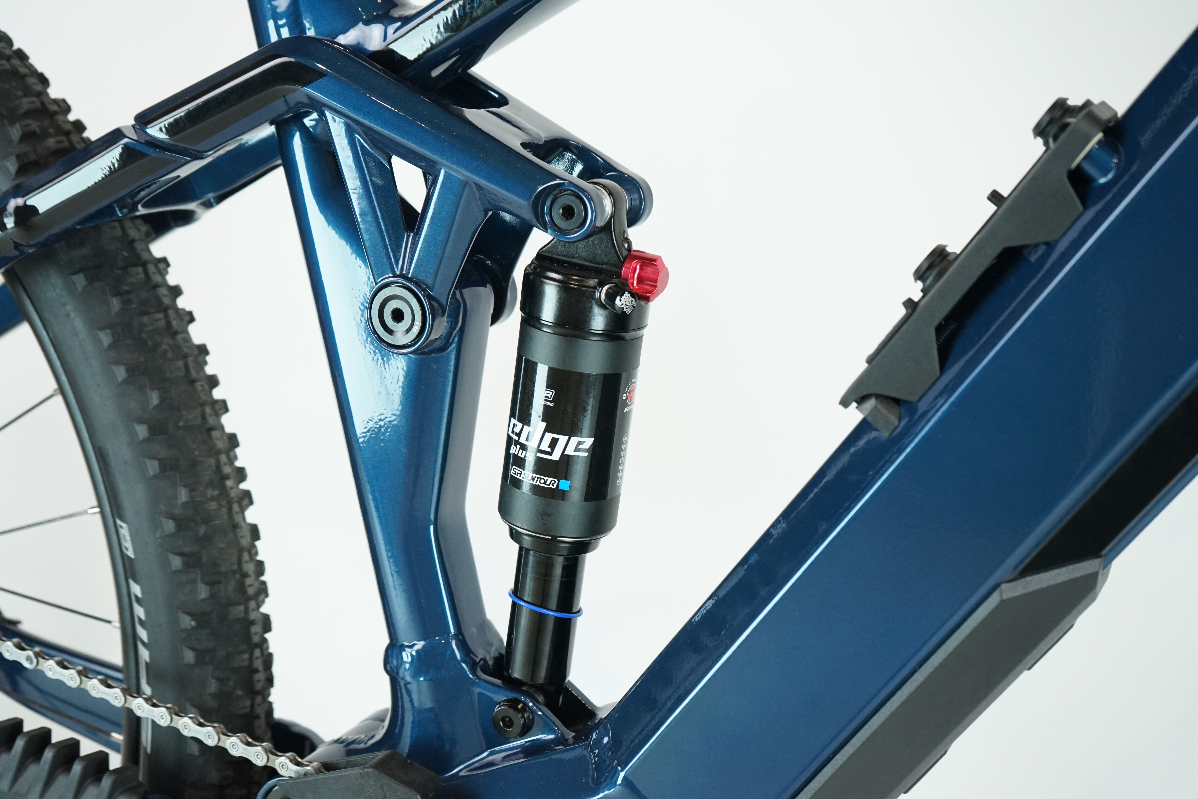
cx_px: 599
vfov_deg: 28.1
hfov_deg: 41.1
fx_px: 1597
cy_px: 400
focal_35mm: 48
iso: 2000
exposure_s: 1/200
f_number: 5.6
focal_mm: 48
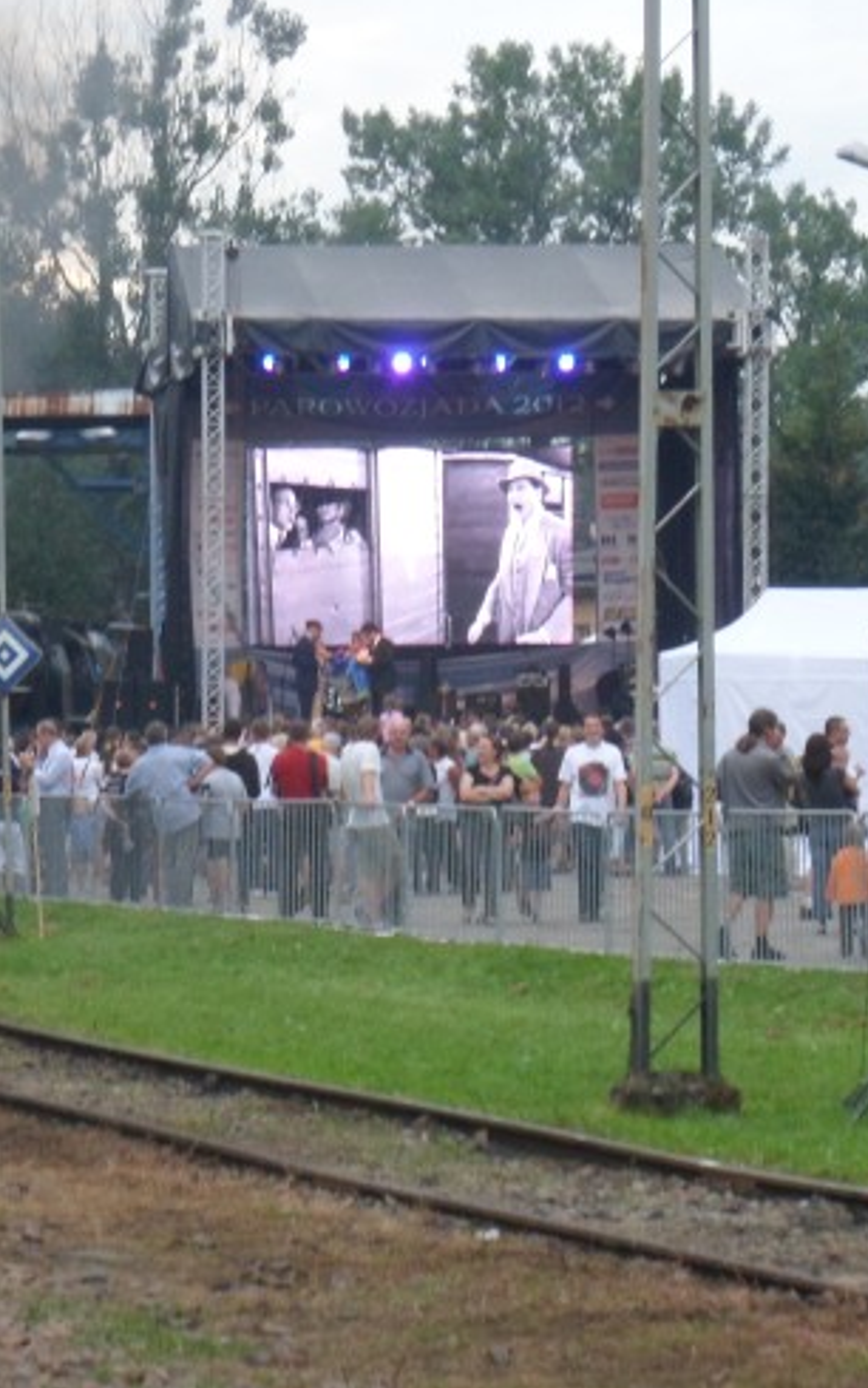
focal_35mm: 182
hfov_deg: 7.2
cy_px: 789
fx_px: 6883
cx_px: 312
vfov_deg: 11.5
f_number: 5.3
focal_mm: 17.7
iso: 240
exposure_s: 1/45
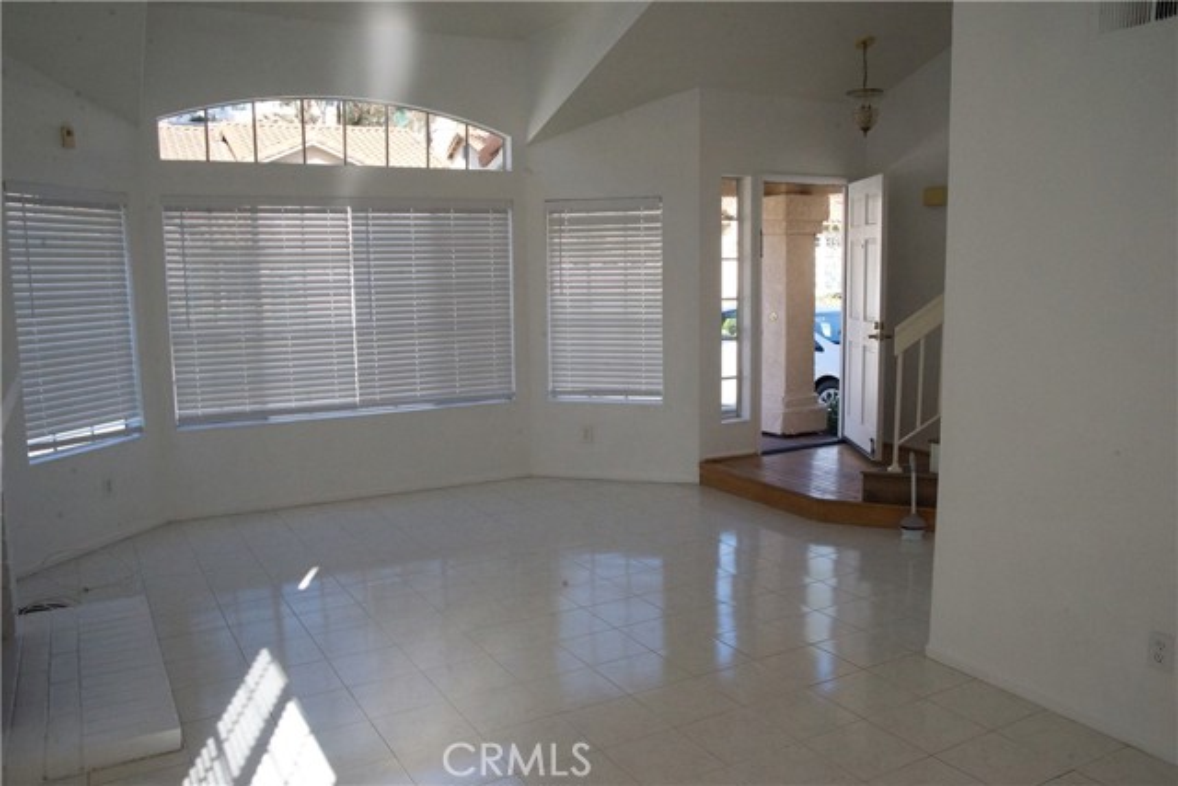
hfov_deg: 63.6
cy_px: 393
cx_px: 589
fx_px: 949
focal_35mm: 29
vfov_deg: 45.0
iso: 6400
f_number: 14
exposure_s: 1/800
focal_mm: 29
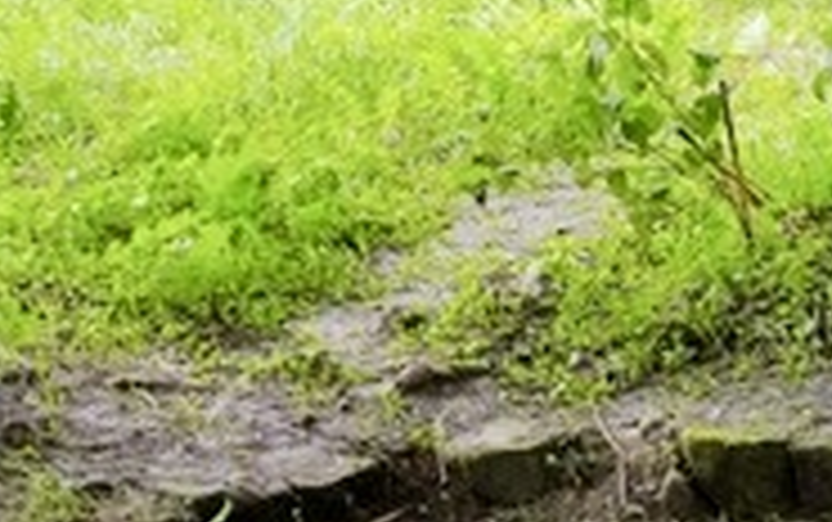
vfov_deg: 7.0
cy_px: 1343
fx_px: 3972
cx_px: 1570
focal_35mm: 175
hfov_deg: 11.0
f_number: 8
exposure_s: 1/800
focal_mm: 31
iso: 6400
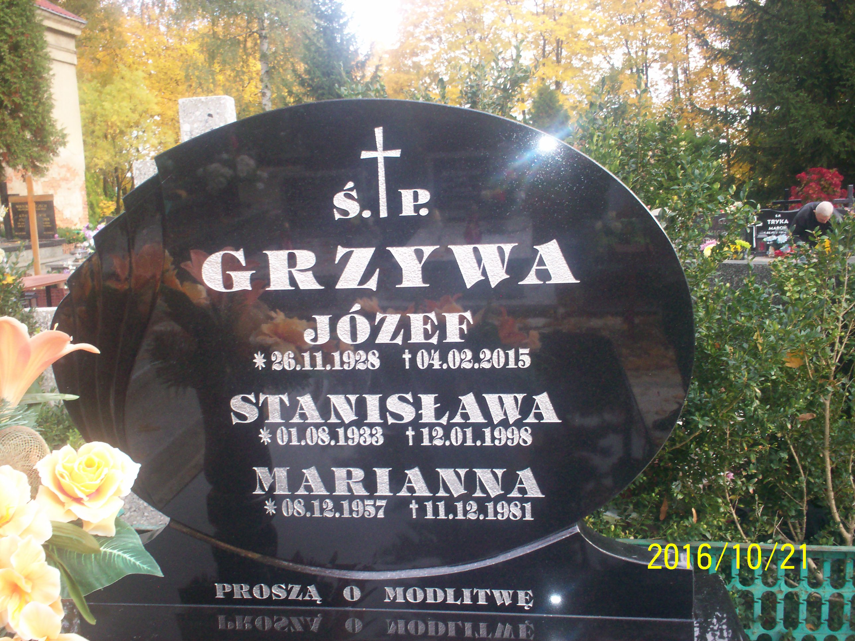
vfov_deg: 39.7
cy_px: 320
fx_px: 889
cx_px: 428
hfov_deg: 51.4
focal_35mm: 36
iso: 140
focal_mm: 6
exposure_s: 1/60
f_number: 4.5
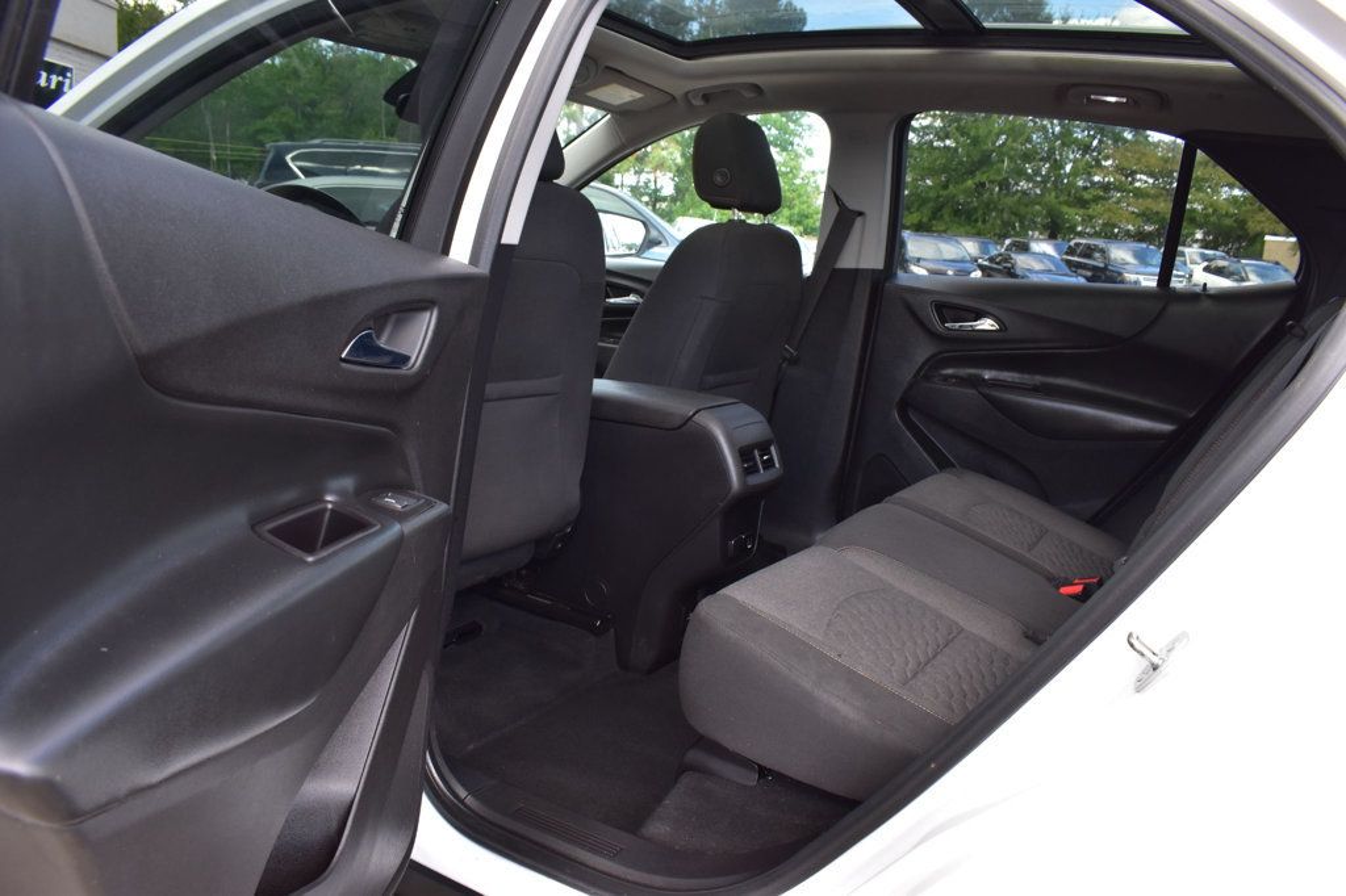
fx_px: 1009
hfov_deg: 67.4
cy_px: 448
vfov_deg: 47.9
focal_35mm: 27
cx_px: 673
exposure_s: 1/80
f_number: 8
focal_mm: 18
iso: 400
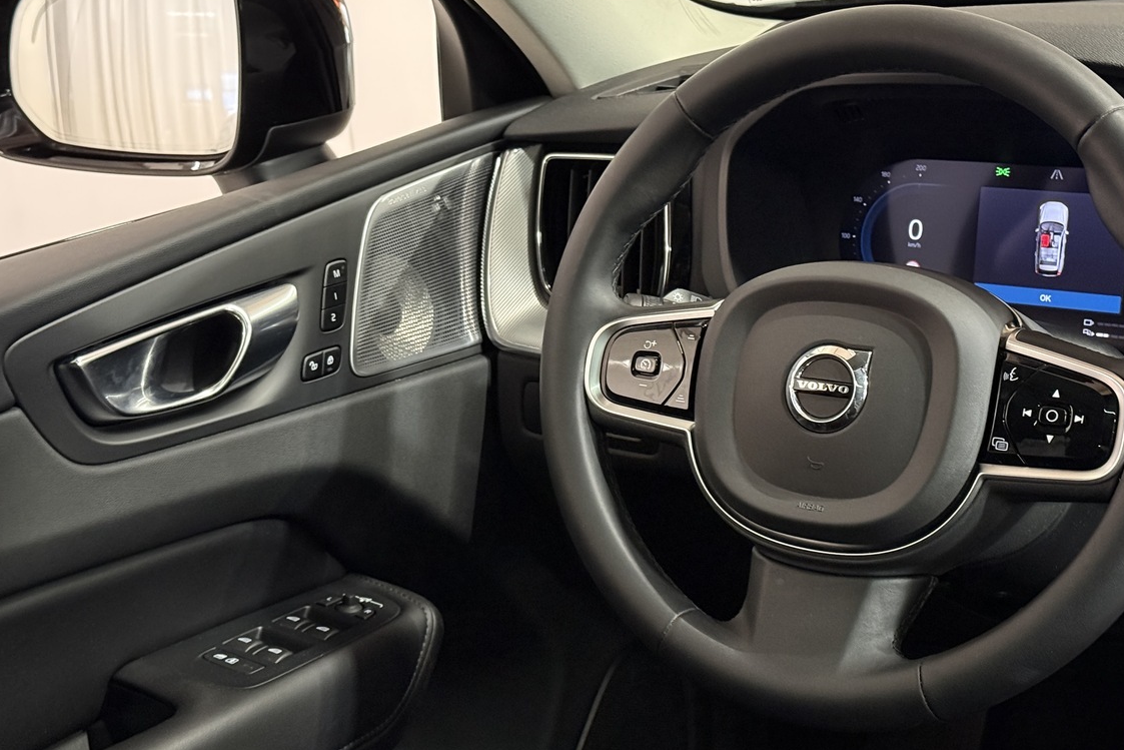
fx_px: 1998
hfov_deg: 31.4
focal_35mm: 64
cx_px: 637
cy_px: 357
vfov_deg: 21.2
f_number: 1.78
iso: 500
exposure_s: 1/32
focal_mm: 6.76
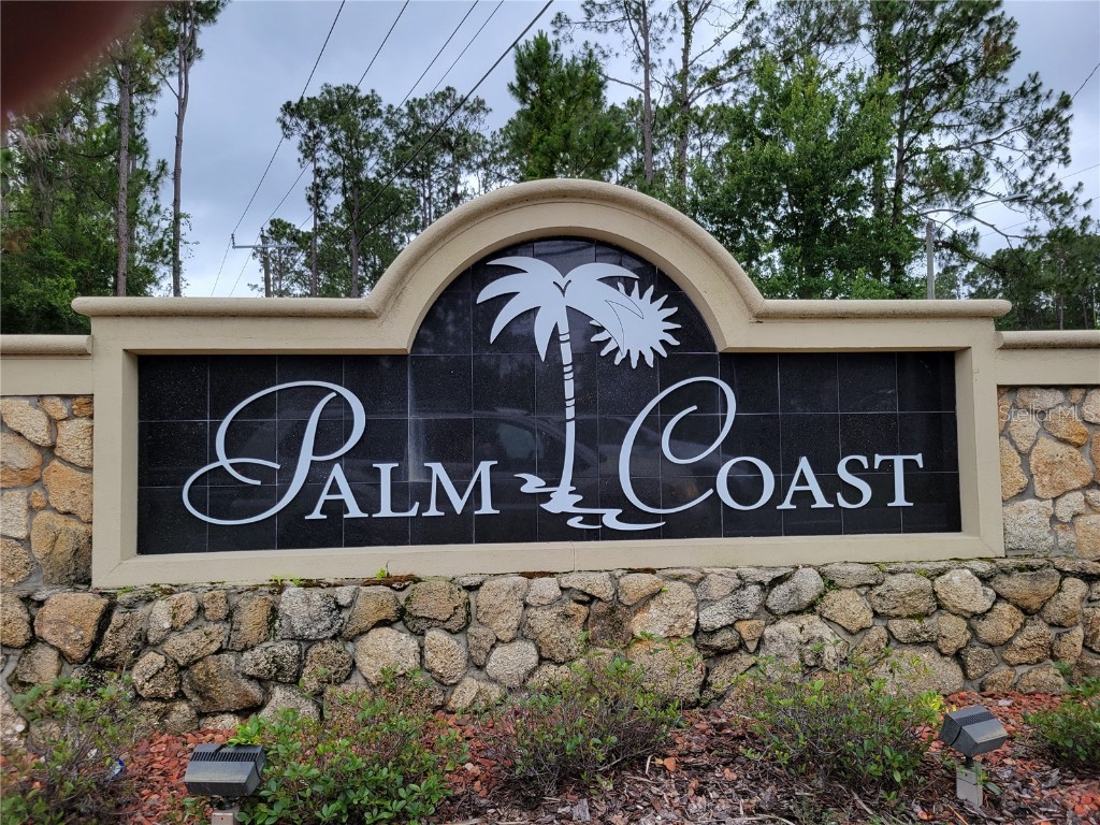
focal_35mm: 26
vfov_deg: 53.1
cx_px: 550
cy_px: 412
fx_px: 826
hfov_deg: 67.3
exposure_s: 1/532
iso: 40
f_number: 1.8
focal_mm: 5.4
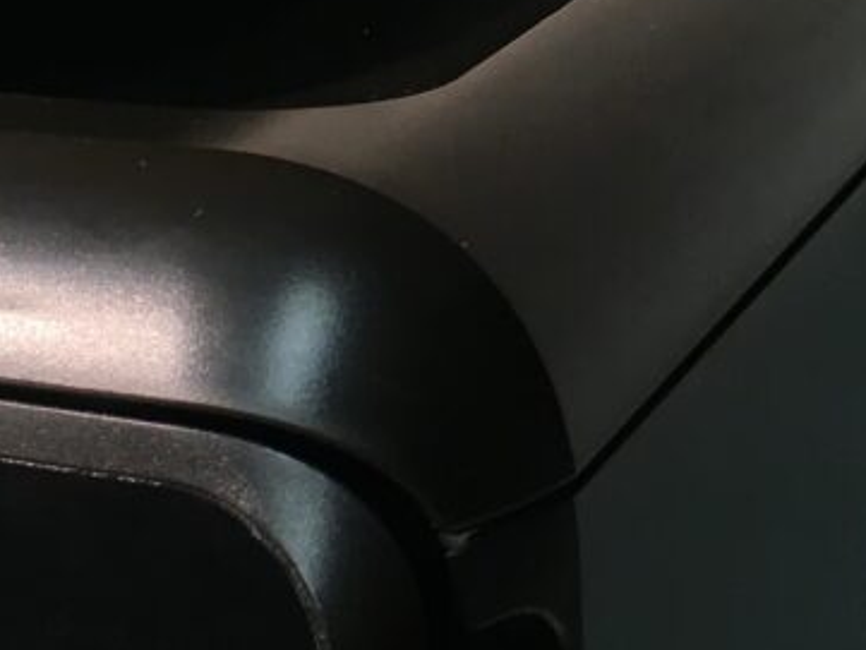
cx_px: 391
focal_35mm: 106
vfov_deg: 13.9
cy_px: 77
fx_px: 2653
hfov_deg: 18.5
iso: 25
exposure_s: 1/30
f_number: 2.2
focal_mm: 4.15
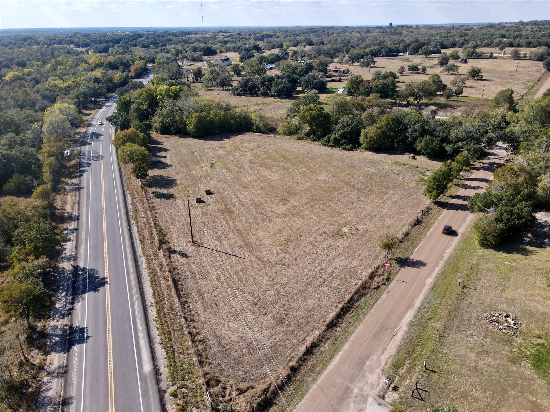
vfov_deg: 56.8
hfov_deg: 71.6
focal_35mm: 24
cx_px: 275
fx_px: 381
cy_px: 206
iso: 180
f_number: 2.8
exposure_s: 1/15
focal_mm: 4.5
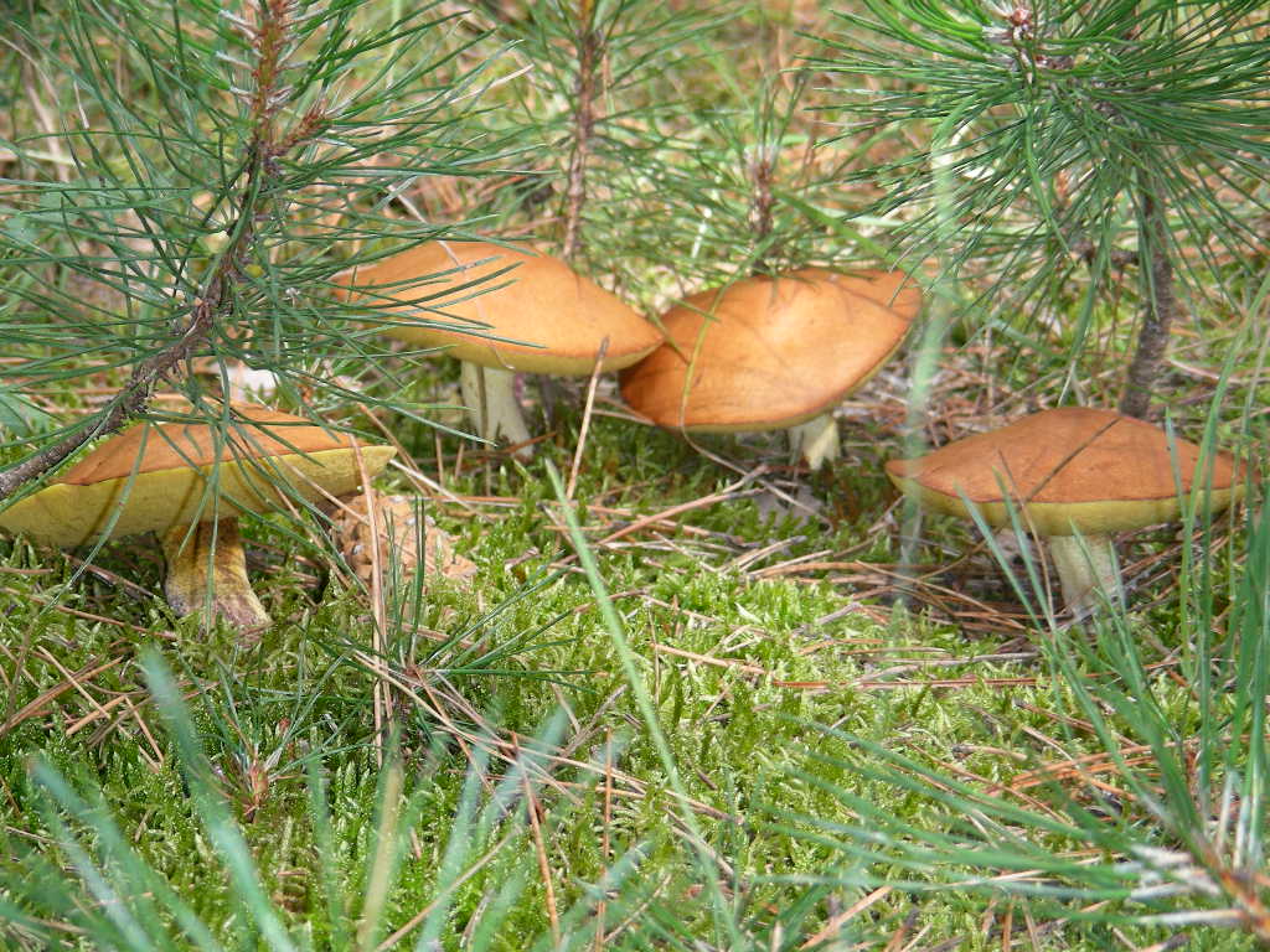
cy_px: 476
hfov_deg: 13.3
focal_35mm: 148
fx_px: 5430
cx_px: 635
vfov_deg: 10.0
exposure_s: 1/60.3
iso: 50
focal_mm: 24.7
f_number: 3.5
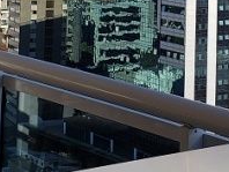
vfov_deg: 10.7
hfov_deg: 14.7
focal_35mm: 134
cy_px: -87
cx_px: 143
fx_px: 888
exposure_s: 1/1370
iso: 50
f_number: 2.4
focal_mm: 4.3
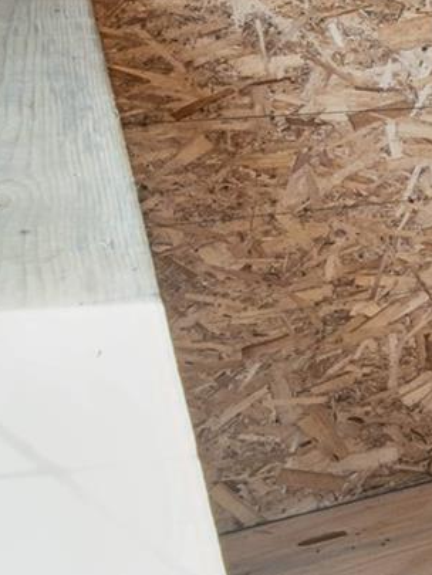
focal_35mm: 68
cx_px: 1151
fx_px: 1131
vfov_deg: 26.8
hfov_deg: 13.1
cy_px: -13
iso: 400
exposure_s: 1/20
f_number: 11
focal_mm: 14
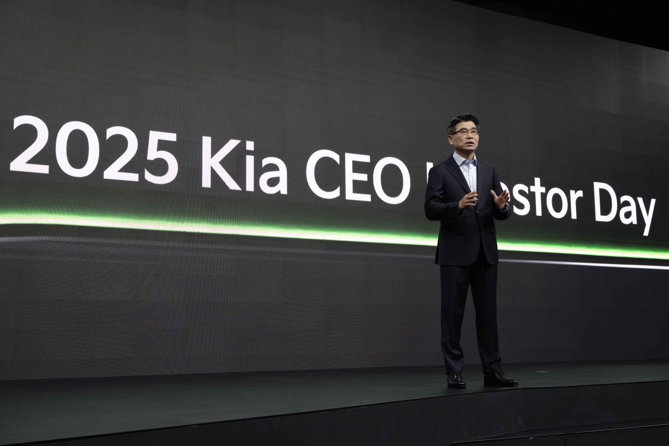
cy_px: 223
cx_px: 334
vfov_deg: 28.6
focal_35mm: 47
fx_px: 873
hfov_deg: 41.9
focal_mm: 47
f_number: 8
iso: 1250
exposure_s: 1/100
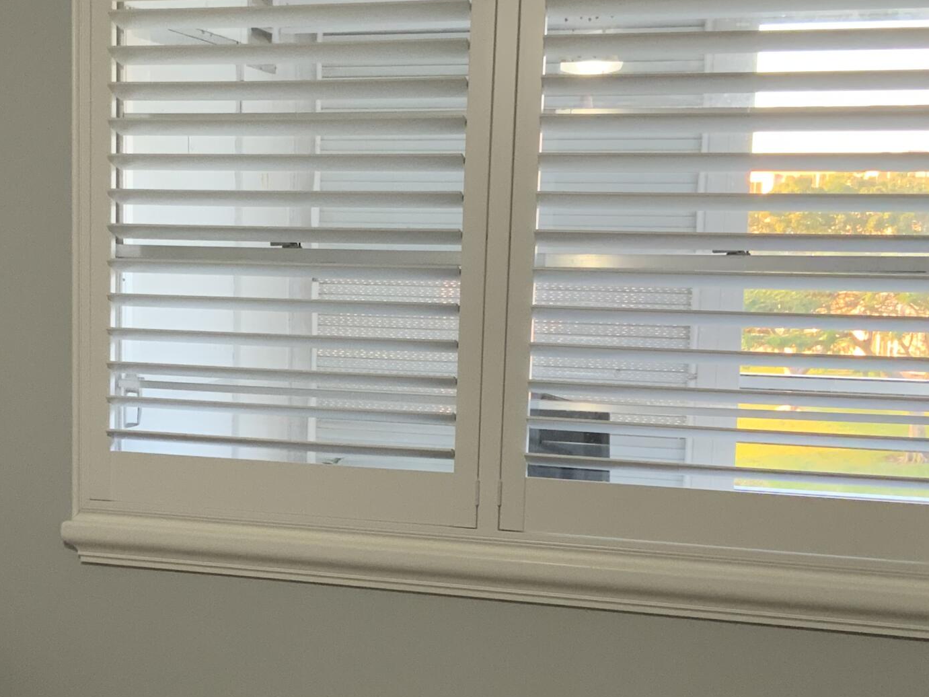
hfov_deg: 30.3
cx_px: 254
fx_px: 1691
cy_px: 451
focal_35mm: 63
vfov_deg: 23.2
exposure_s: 1/60
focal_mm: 3
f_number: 1.8
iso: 200
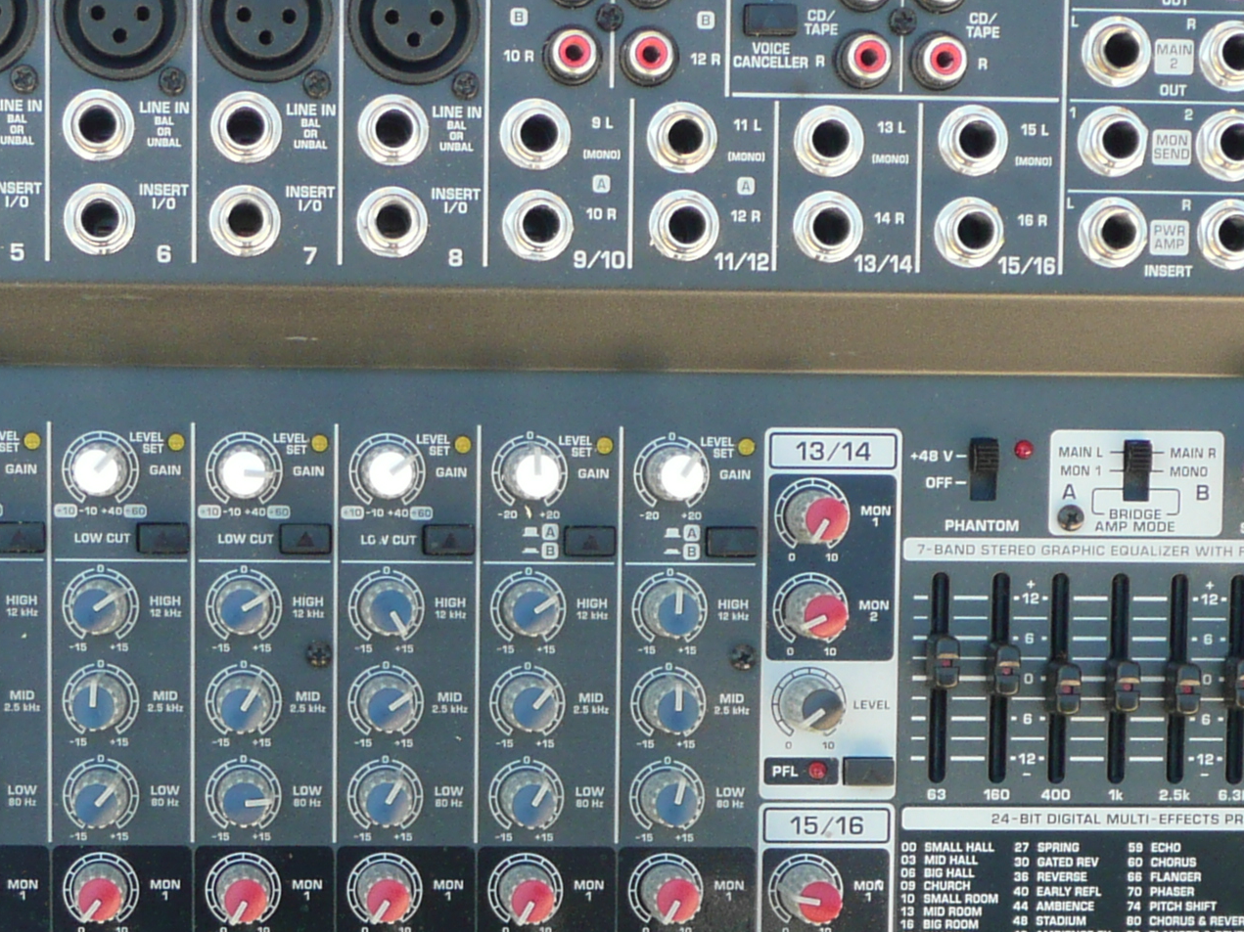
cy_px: 849
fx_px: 4168
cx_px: 449
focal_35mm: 116
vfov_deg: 12.7
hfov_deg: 16.9
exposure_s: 1/50
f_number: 4.2
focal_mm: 7.8
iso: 100
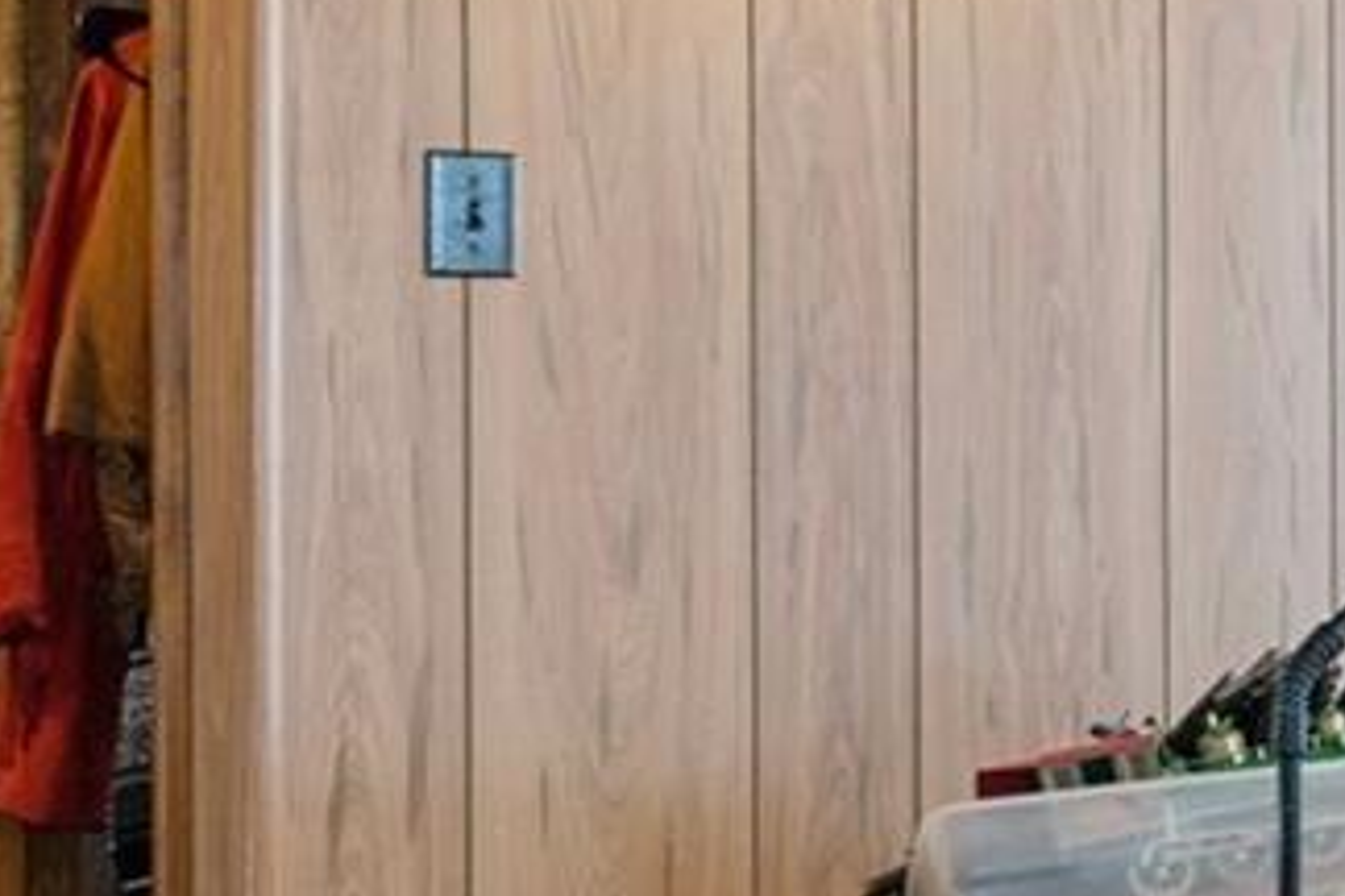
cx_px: 3118
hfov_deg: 15.1
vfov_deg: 15.4
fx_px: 3325
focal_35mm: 89
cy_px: 523
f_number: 8
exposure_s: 1
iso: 320
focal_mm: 12
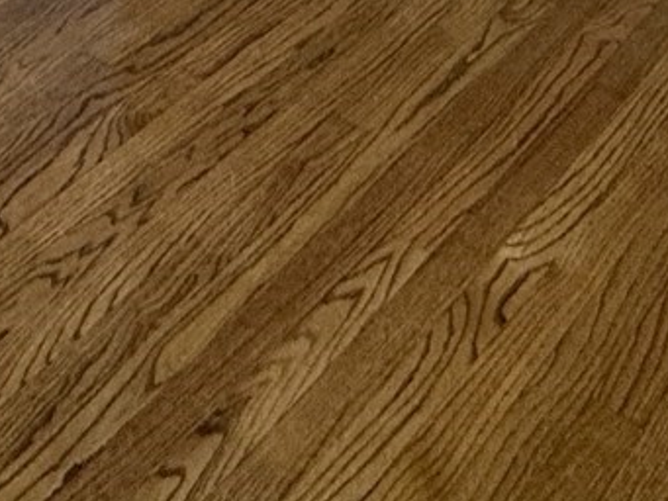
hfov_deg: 21.7
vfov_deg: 12.0
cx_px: -121
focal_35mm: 84
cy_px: -865
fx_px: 1622
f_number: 2.2
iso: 100
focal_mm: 2.22
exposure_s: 1/120
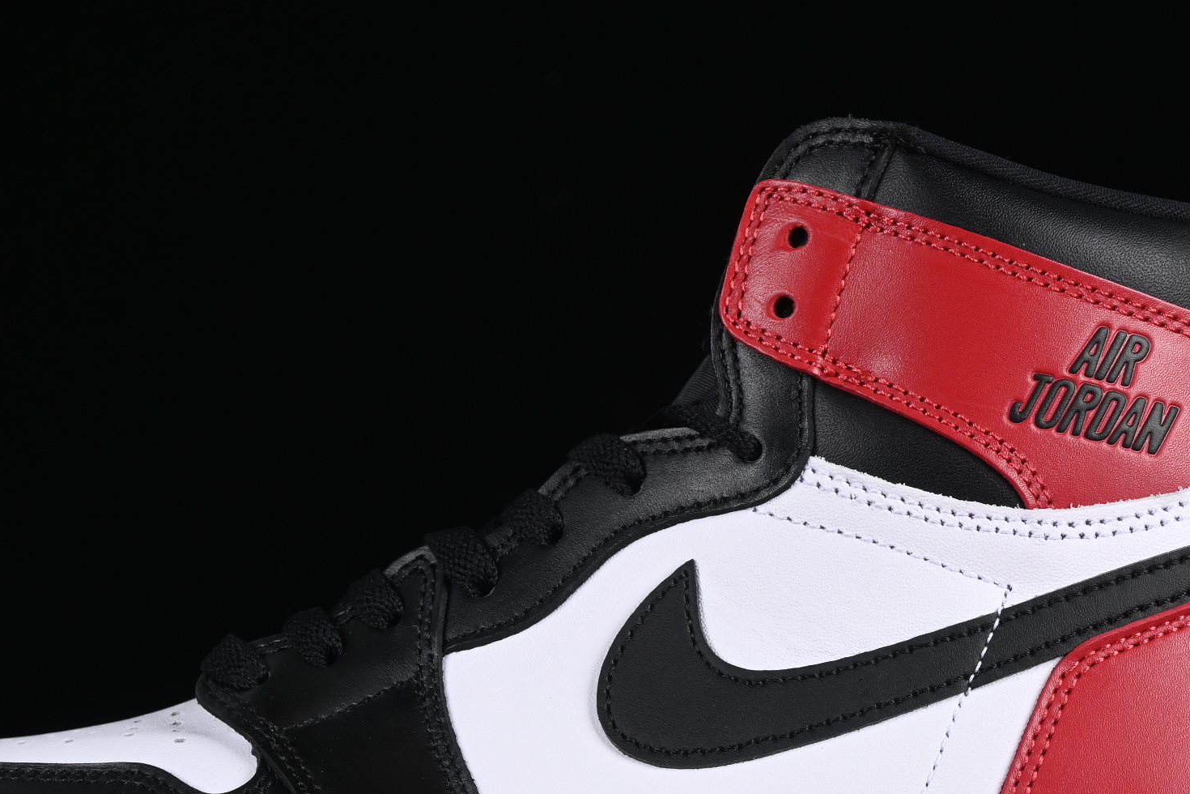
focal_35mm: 142
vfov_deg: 9.6
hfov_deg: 14.4
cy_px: 571
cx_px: 586
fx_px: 4694
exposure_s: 1/60
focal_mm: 50
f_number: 7.1
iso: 160
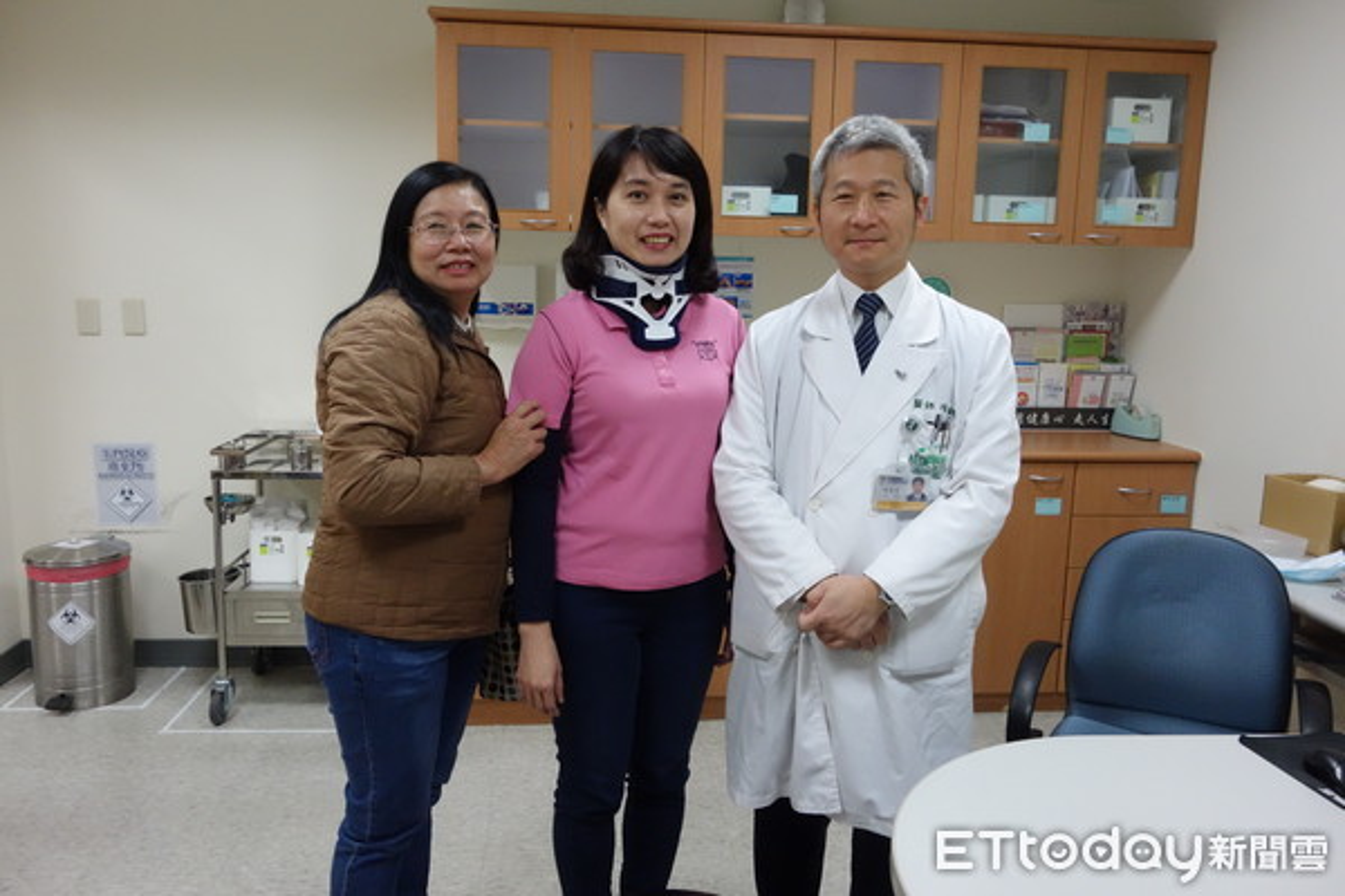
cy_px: 448
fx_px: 1046
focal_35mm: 28
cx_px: 672
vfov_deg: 46.4
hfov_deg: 65.5
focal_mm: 10.4
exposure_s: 1/60
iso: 1600
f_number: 5.6
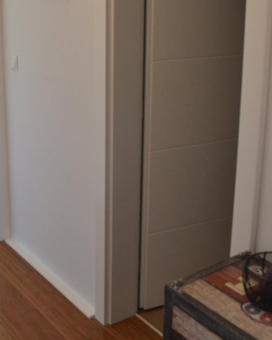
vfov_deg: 36.9
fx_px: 503
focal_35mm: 50
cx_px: 54
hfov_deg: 29.6
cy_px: 114
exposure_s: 1/100
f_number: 5
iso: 800
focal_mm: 18
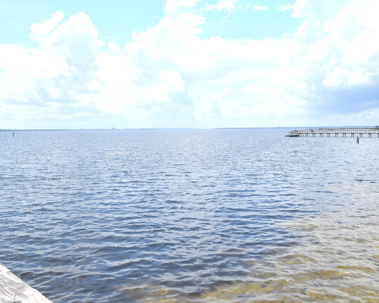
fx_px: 348
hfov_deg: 57.1
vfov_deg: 47.1
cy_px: 150
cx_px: 178
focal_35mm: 31
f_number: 11
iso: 200
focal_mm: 18
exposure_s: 1/500
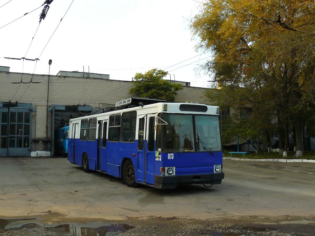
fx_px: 328
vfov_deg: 39.7
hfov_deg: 51.4
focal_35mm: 36
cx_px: 158
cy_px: 118
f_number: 4
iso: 200
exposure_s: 1/250
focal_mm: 6
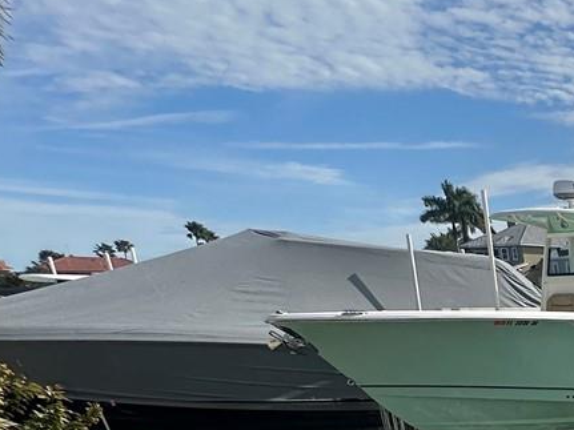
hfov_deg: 25.5
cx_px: 899
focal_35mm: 52
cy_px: 600
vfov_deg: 23.7
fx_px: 862
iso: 50
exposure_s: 1/2053
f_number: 2.2
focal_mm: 2.22
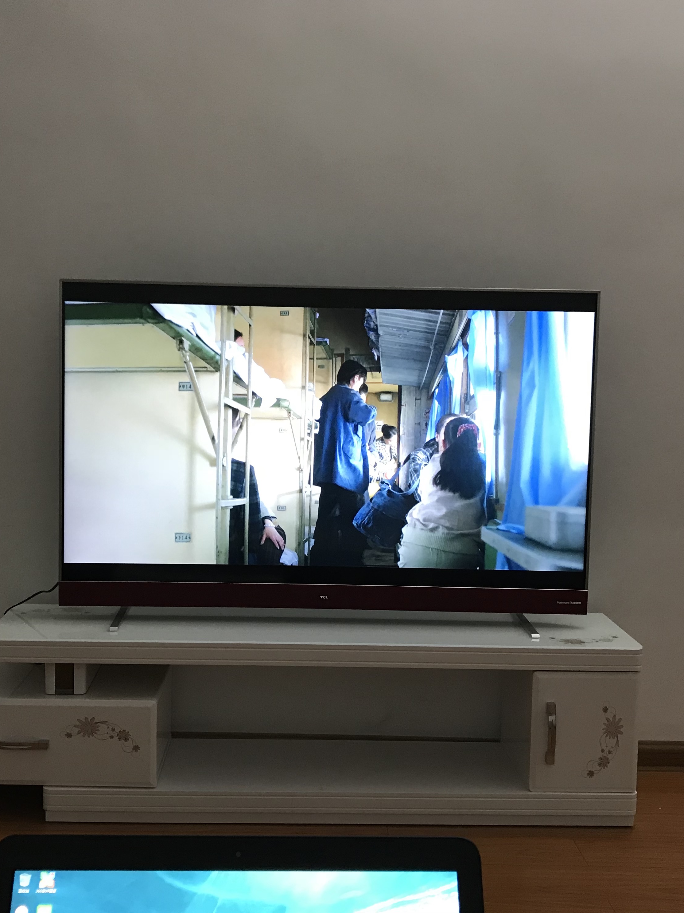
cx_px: 306
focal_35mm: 38
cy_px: 453
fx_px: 1001
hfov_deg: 37.7
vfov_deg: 49.0
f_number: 1.8
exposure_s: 1/17
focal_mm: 3.99
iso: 50
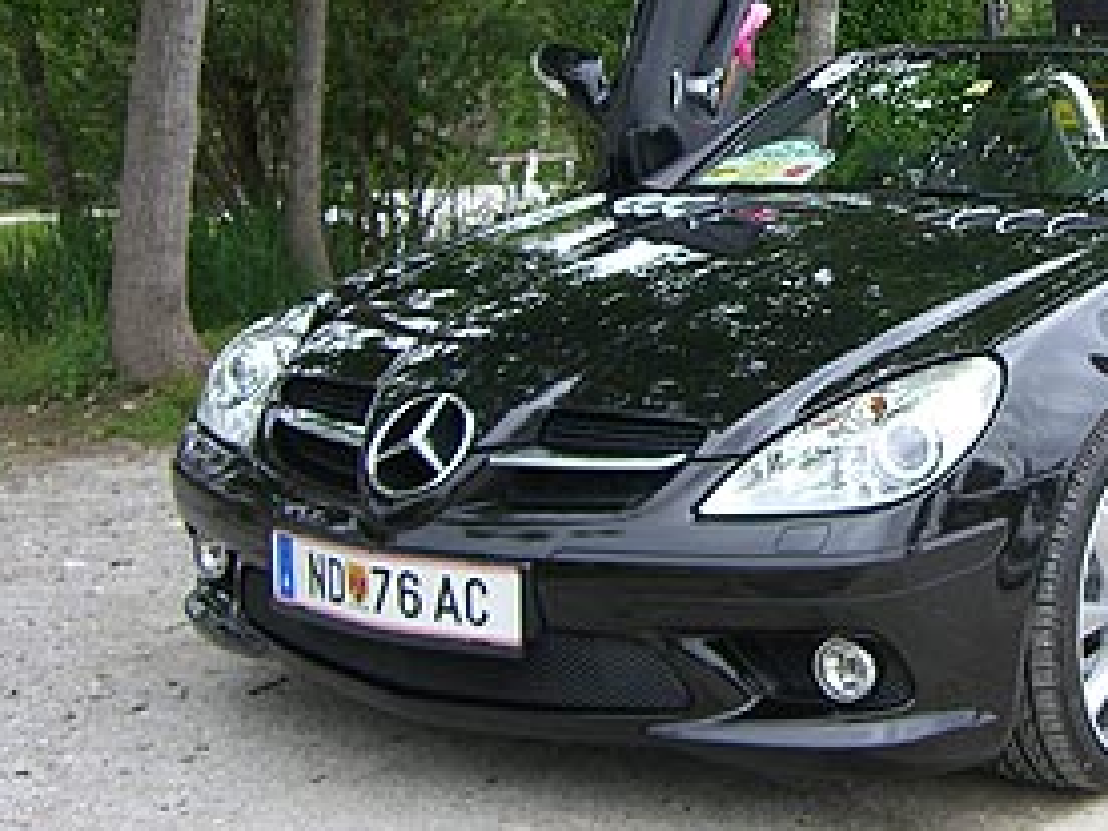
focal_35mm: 66
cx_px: 947
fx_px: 2113
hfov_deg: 28.5
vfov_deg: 22.0
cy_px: 185
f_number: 2.7
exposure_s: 1/160
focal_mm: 6.2
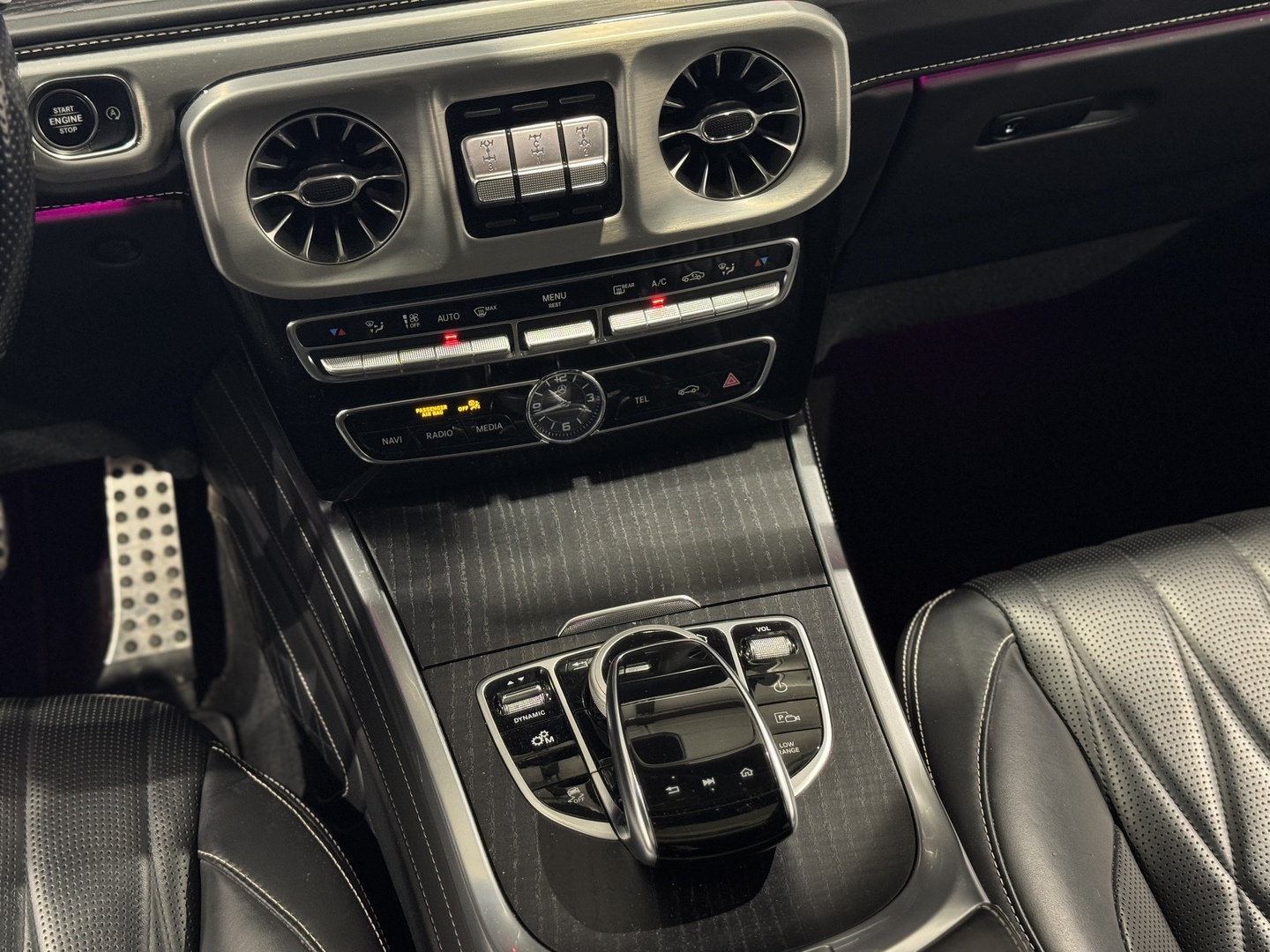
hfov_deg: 39.7
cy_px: 476
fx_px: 1761
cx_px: 635
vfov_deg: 30.3
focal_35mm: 48
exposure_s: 1/33
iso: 400
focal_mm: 6.76
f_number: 1.78
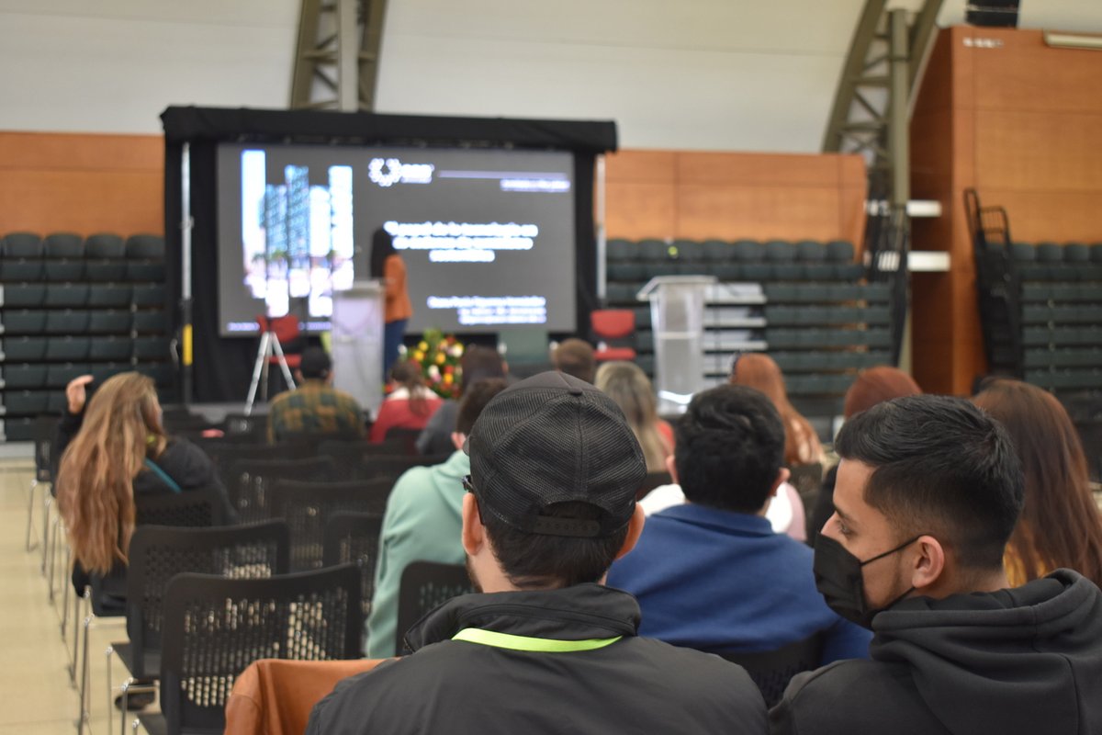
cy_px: 368
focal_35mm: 52
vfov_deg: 25.8
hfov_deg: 37.9
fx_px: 1607
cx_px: 551
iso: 800
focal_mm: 35
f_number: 4.8
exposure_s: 1/100
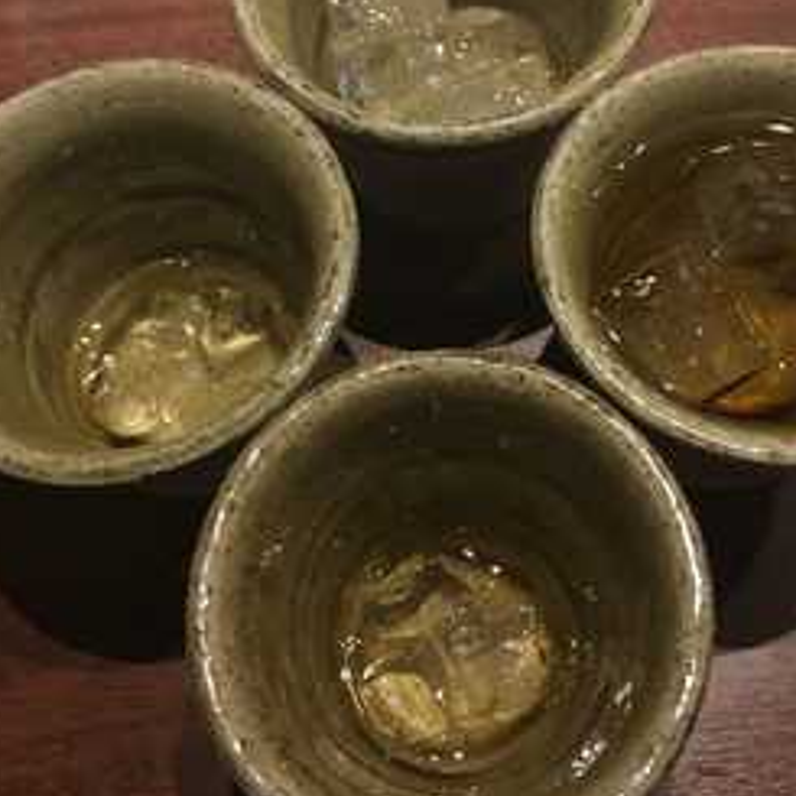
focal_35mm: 46
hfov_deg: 36.7
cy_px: 279
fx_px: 1197
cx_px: 458
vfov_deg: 36.5
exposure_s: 1/30
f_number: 2.2
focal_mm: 4.15
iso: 125
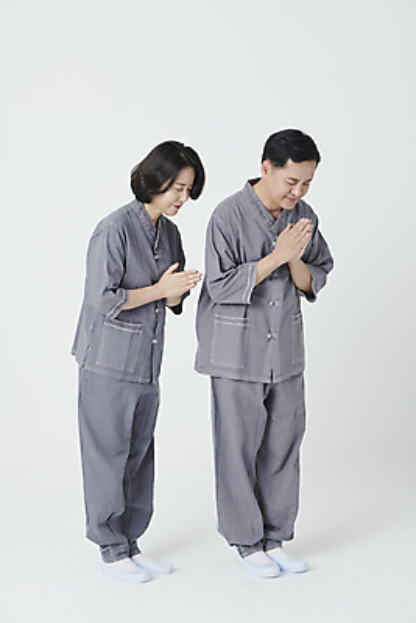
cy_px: 312
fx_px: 1212
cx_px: 208
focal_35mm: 70
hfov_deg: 19.5
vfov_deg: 28.8
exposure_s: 1/125
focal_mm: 70
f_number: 11
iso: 80
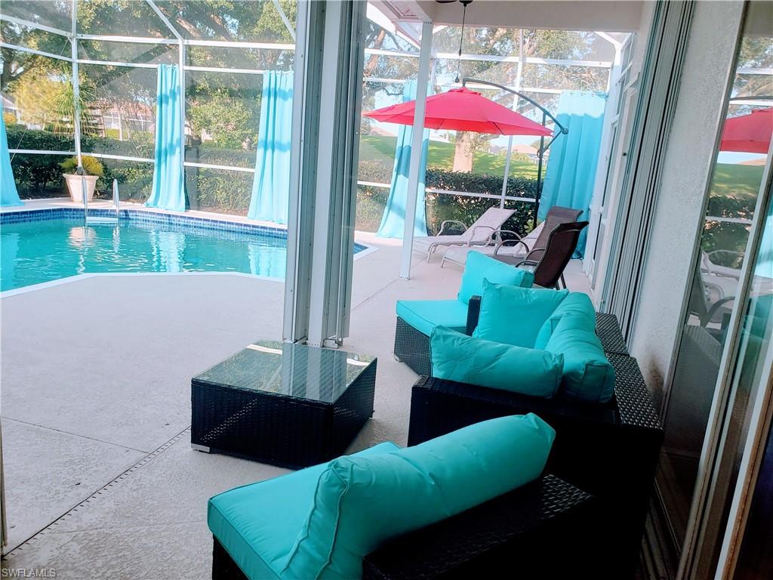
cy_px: 290
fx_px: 581
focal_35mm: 26
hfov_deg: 67.3
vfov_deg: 53.1
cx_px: 386
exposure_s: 1/167
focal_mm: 4.3
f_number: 2.4
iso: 50
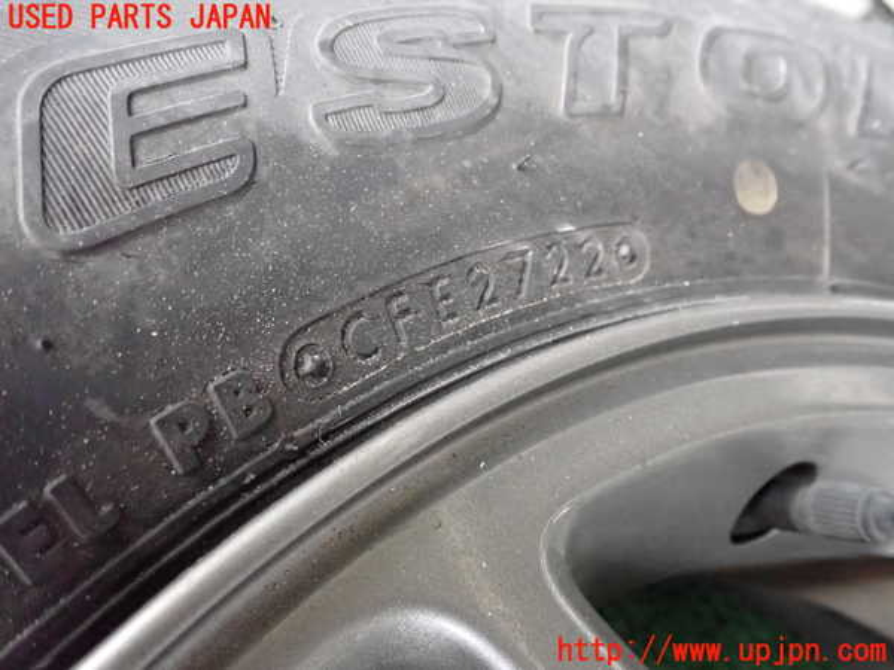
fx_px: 775
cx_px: 447
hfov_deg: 60.0
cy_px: 335
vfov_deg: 46.8
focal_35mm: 30
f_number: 2.3
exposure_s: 1/250
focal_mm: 5.4
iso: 2500
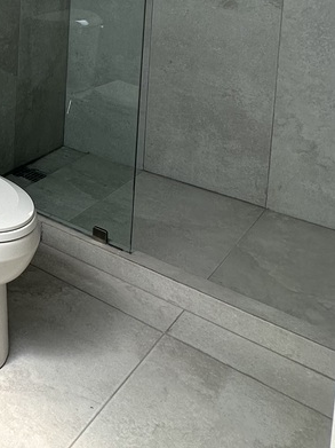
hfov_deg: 24.9
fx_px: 555
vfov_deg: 38.1
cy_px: -18
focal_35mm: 43
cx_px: -178
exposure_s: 1/250
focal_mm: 2.22
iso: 40
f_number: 2.2
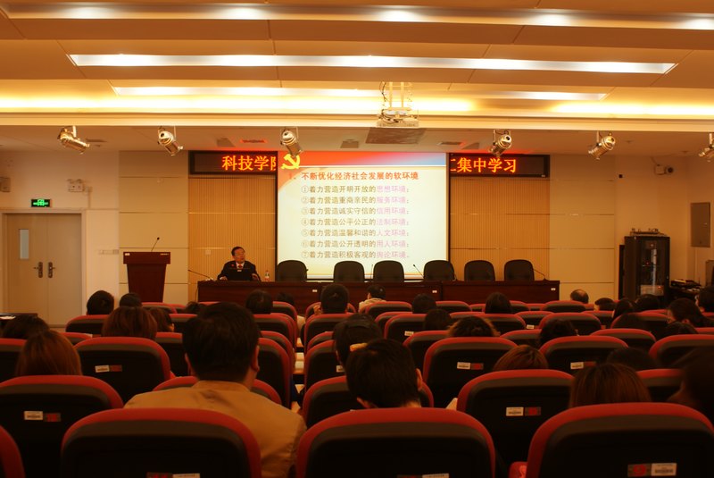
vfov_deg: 34.3
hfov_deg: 49.5
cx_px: 357
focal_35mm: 39
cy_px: 239
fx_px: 774
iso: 100
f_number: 8
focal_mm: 26
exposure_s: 1/4
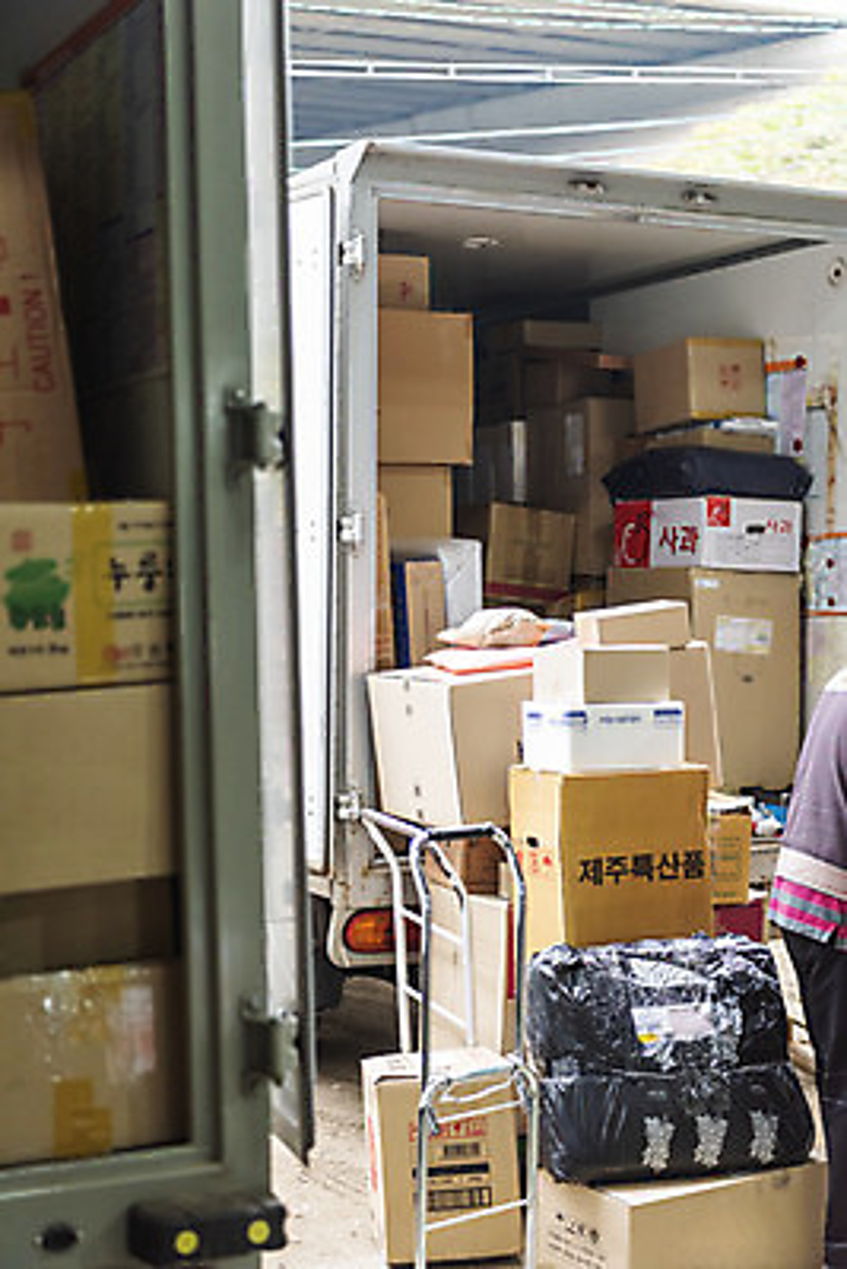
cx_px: 424
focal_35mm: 58
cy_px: 634
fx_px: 2045
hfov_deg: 23.4
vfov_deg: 34.5
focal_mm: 58
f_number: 2.8
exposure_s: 1/160
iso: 640
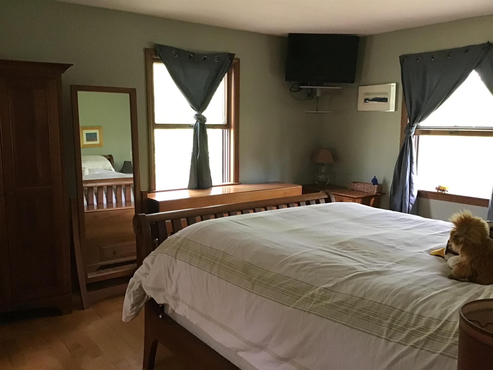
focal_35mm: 31
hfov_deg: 58.4
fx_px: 442
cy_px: 185
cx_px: 246
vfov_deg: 45.4
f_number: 2.4
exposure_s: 1/20
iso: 200
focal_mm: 3.3
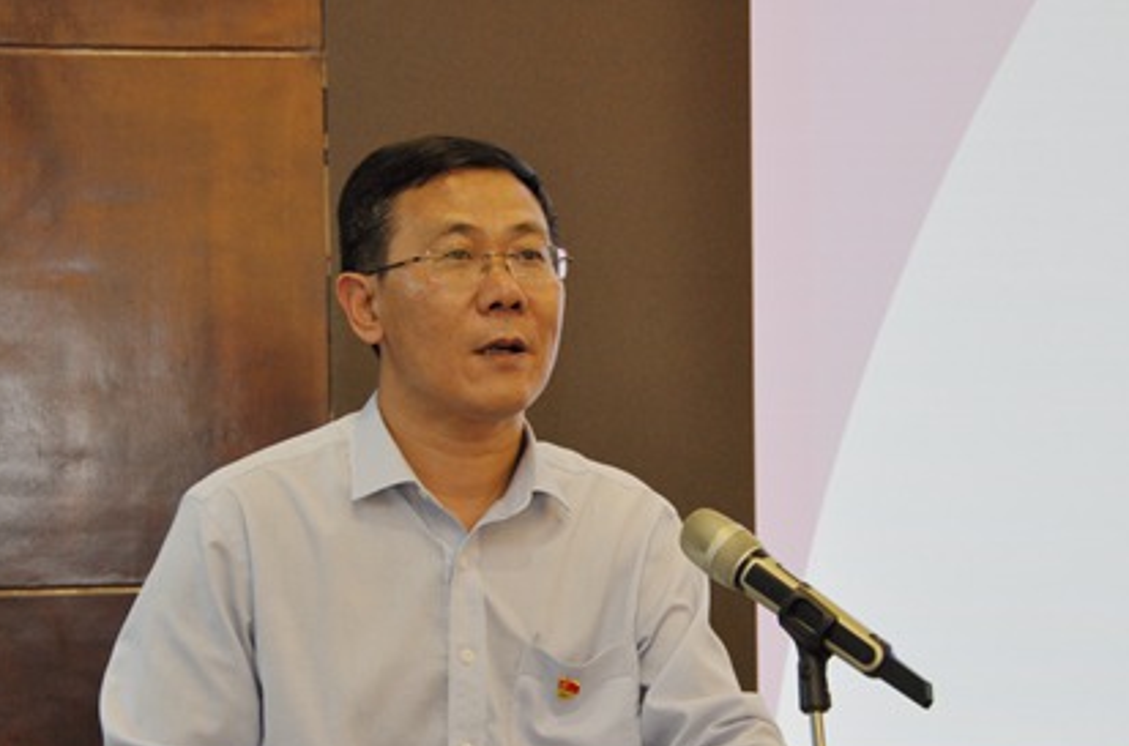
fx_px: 3878
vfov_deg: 11.0
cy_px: 492
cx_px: 588
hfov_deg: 16.6
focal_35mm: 124
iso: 640
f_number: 5.3
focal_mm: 62
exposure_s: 1/60
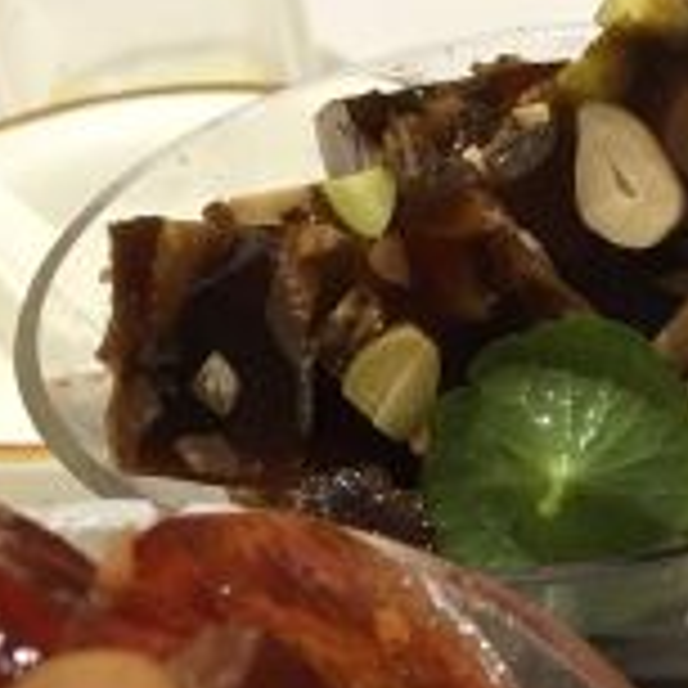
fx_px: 2631
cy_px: 1133
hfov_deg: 14.5
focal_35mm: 117
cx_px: 798
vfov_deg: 13.7
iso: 50
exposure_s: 1/17
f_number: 2.2
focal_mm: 4.15
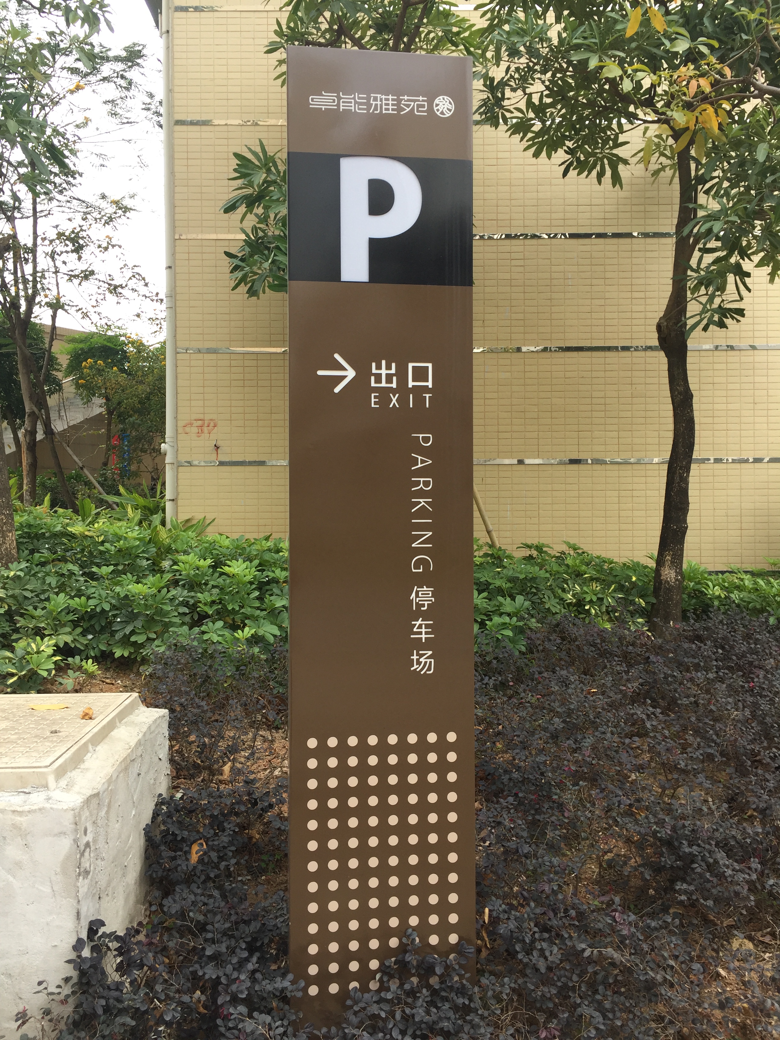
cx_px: 390
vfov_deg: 61.7
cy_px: 520
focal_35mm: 29
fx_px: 871
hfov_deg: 48.2
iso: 32
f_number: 2.2
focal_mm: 4.15
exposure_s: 1/403
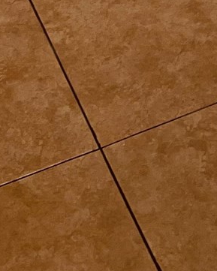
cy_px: -568
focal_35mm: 162
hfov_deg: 9.3
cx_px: 319
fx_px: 1300
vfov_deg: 9.2
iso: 80
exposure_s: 1/60
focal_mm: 5.1
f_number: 1.6
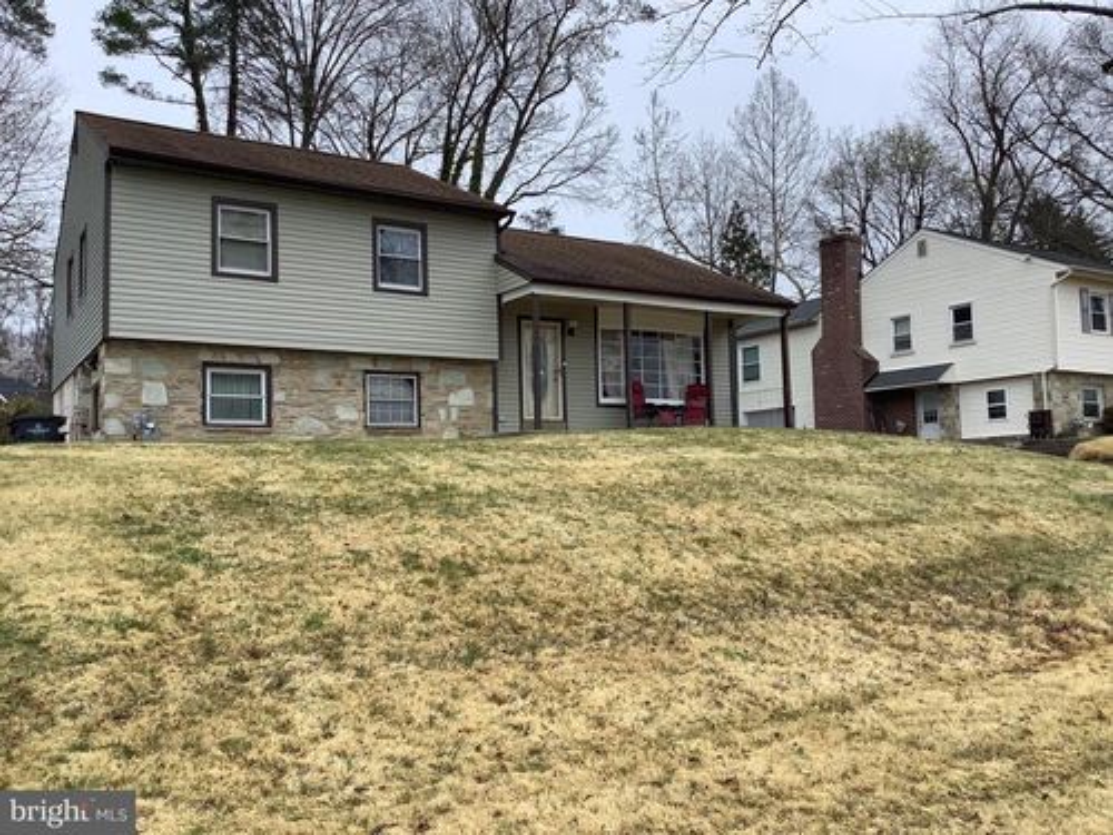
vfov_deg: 45.4
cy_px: 418
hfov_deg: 58.4
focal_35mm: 31
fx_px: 997
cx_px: 556
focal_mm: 3.3
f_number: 2.4
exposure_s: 1/515
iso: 25
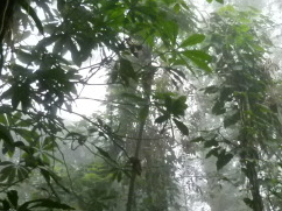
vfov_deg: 23.6
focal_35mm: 62
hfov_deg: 31.1
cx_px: 174
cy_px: 110
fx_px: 505
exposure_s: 1/30
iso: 400
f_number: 2.8
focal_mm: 4.5
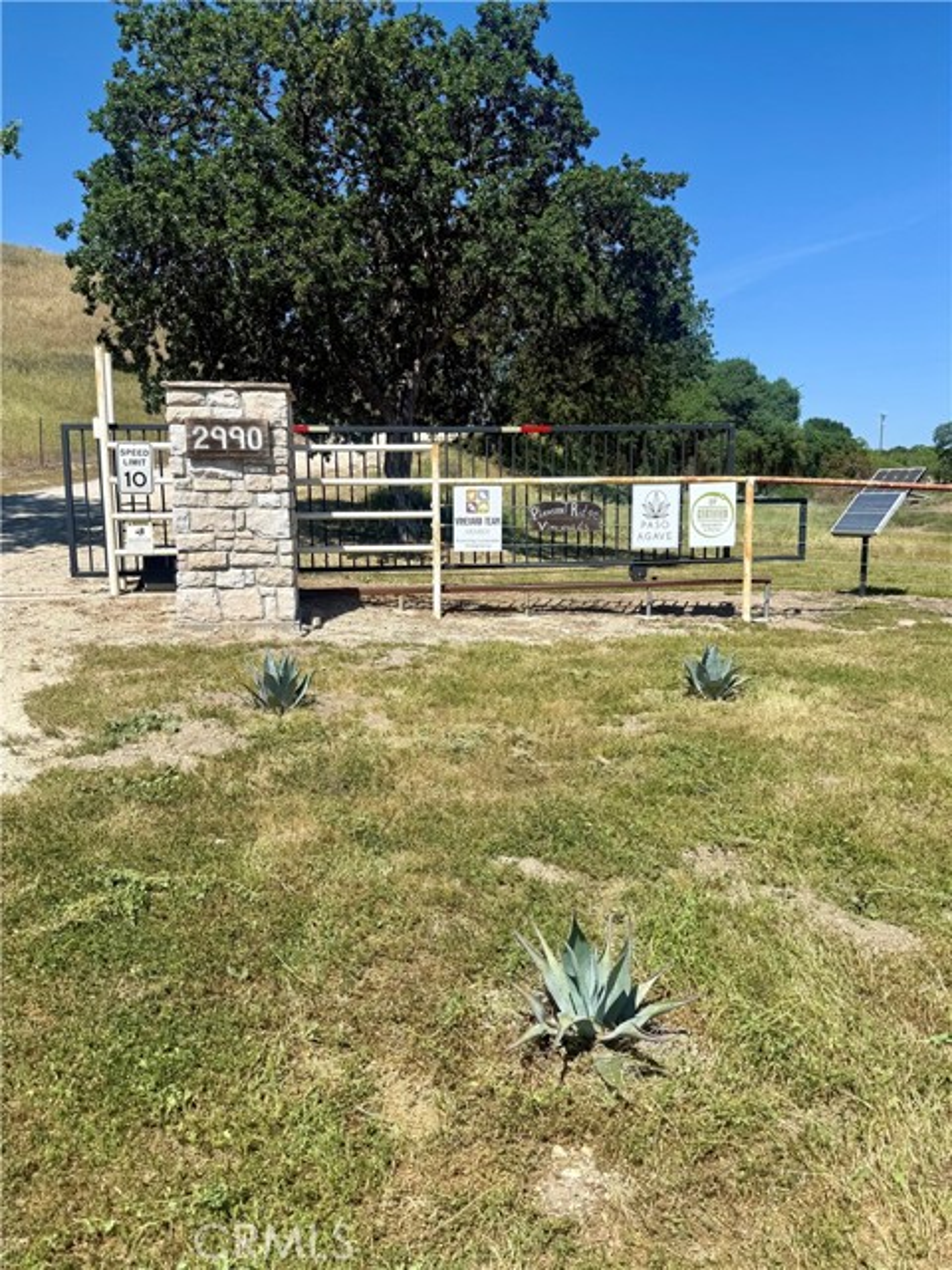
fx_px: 880
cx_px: 476
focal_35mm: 24
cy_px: 635
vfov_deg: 71.6
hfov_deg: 56.8
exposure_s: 1/5319
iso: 80
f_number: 1.78
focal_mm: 6.76
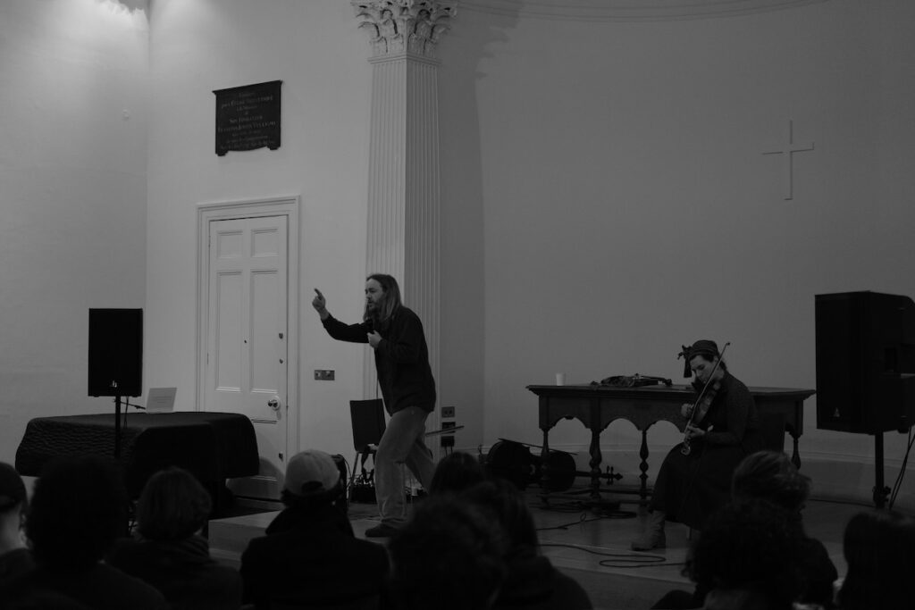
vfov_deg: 25.5
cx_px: 458
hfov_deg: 37.5
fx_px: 1347
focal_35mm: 53
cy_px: 305
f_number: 2
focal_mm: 35
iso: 1250
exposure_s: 1/60
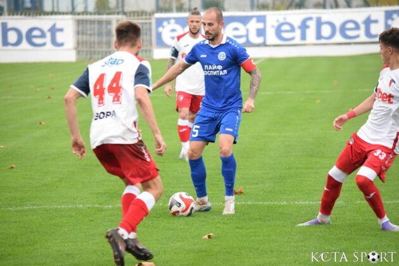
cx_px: 200
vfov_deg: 5.9
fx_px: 2577
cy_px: 133
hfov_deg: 8.9
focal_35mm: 232
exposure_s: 1/800
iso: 3200
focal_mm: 155
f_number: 5
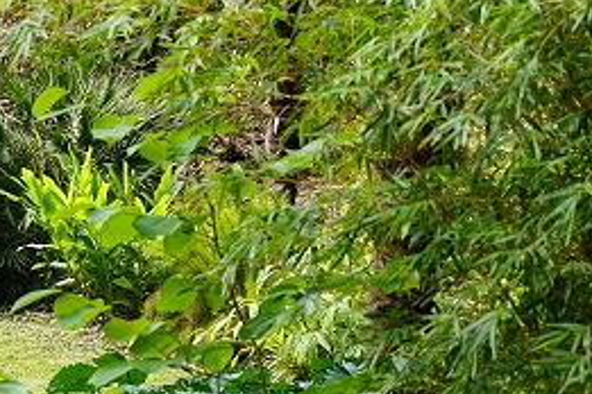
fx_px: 4834
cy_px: 118
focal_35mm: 294
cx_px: -125
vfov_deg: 4.7
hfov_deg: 7.0
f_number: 4
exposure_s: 1/80
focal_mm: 75
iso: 100
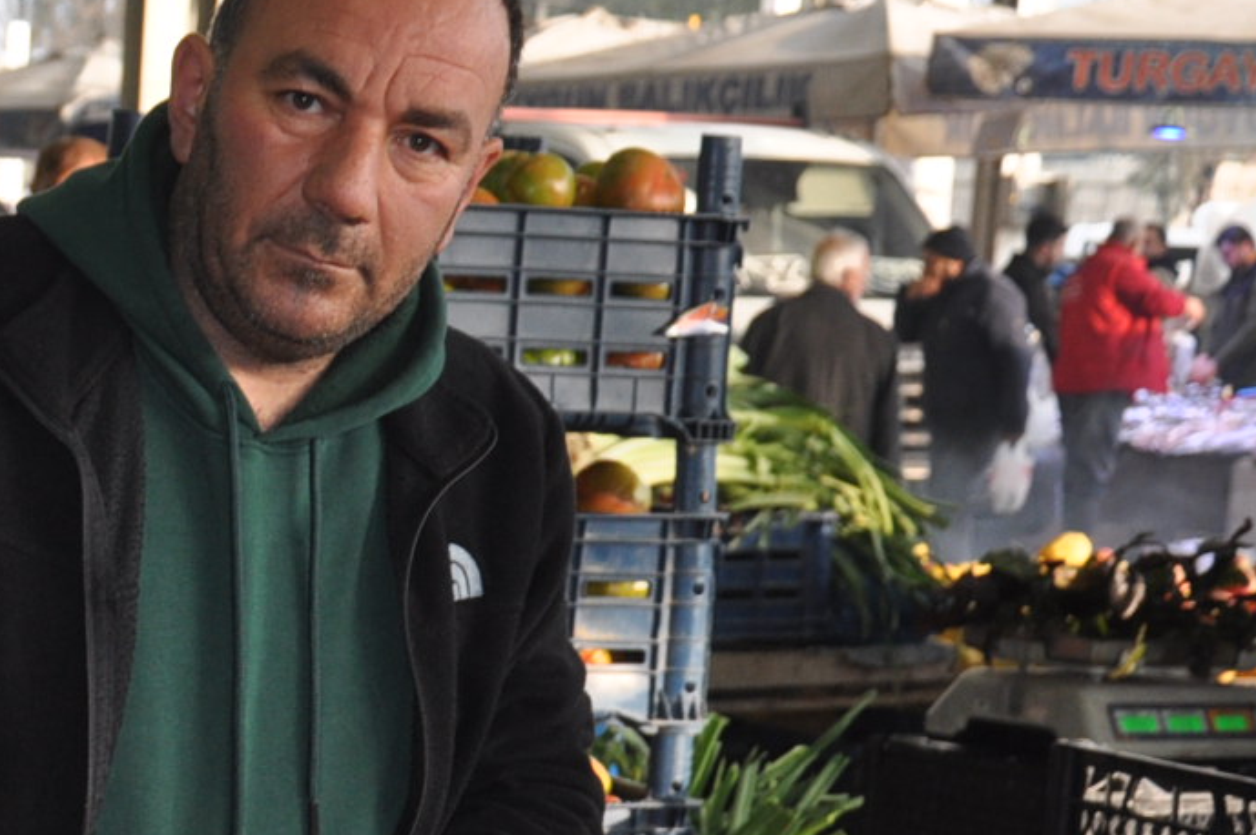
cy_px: 766
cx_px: -332
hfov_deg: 17.3
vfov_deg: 12.1
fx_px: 3904
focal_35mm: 112
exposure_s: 1/160
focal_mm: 24
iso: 400
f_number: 3.8
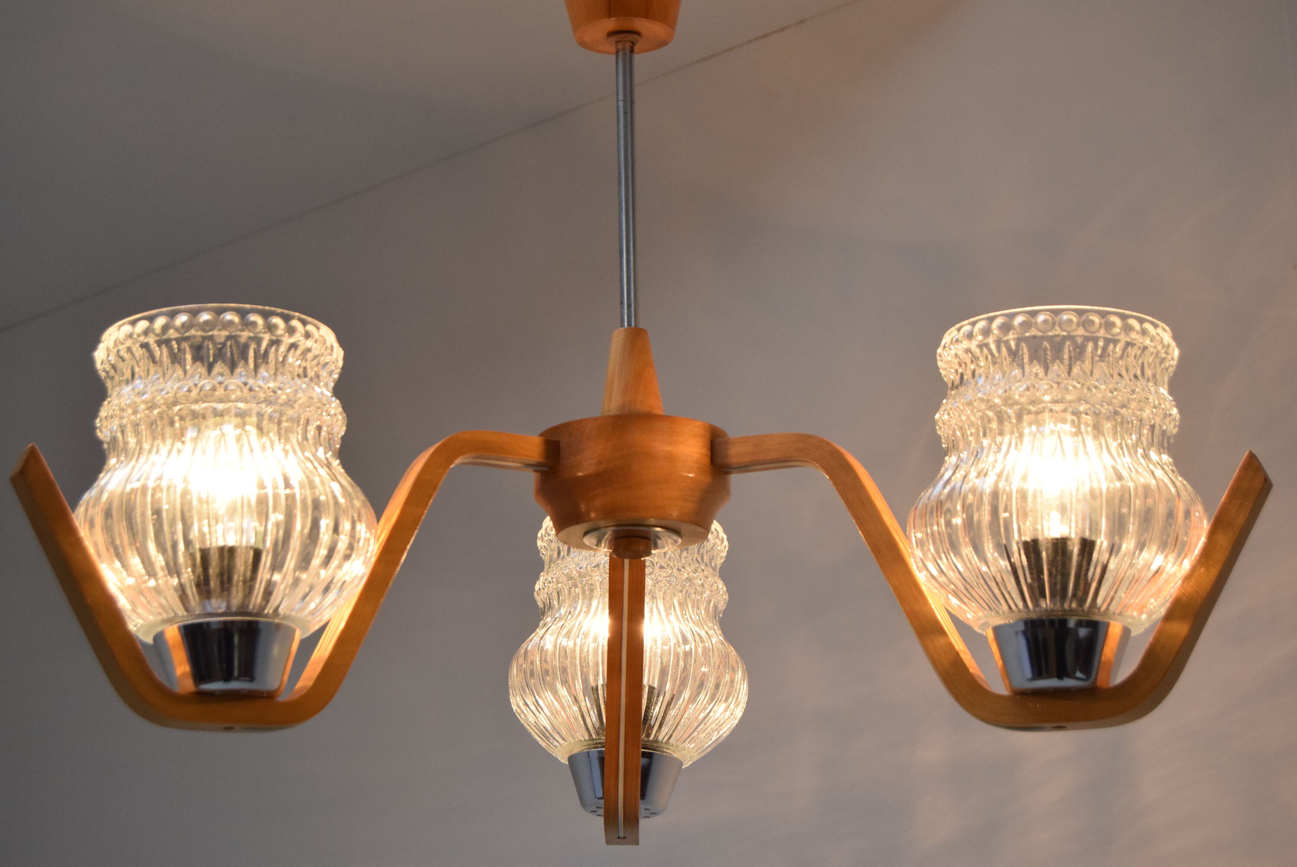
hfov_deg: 28.1
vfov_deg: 19.0
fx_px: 2596
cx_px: 648
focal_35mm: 72
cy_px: 434
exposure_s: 1/250
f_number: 8
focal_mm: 48
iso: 1600
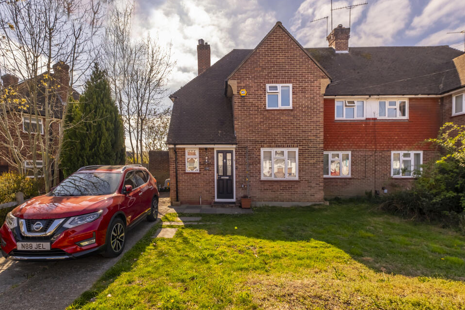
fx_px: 207
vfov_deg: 73.7
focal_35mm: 16
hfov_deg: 96.7
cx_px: 245
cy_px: 155
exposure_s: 1/1000
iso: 500
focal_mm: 10
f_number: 5.6
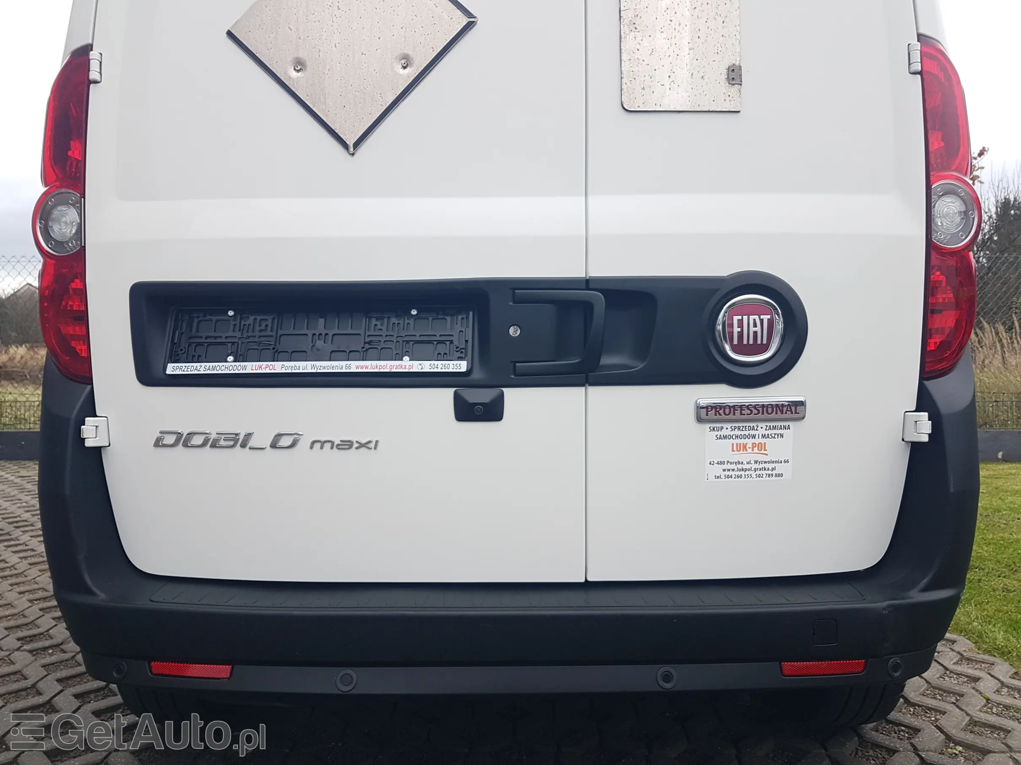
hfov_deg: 67.3
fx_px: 767
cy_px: 382
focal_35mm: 26
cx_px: 510
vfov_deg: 53.1
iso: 40
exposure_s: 1/293
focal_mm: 4.2
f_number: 1.7
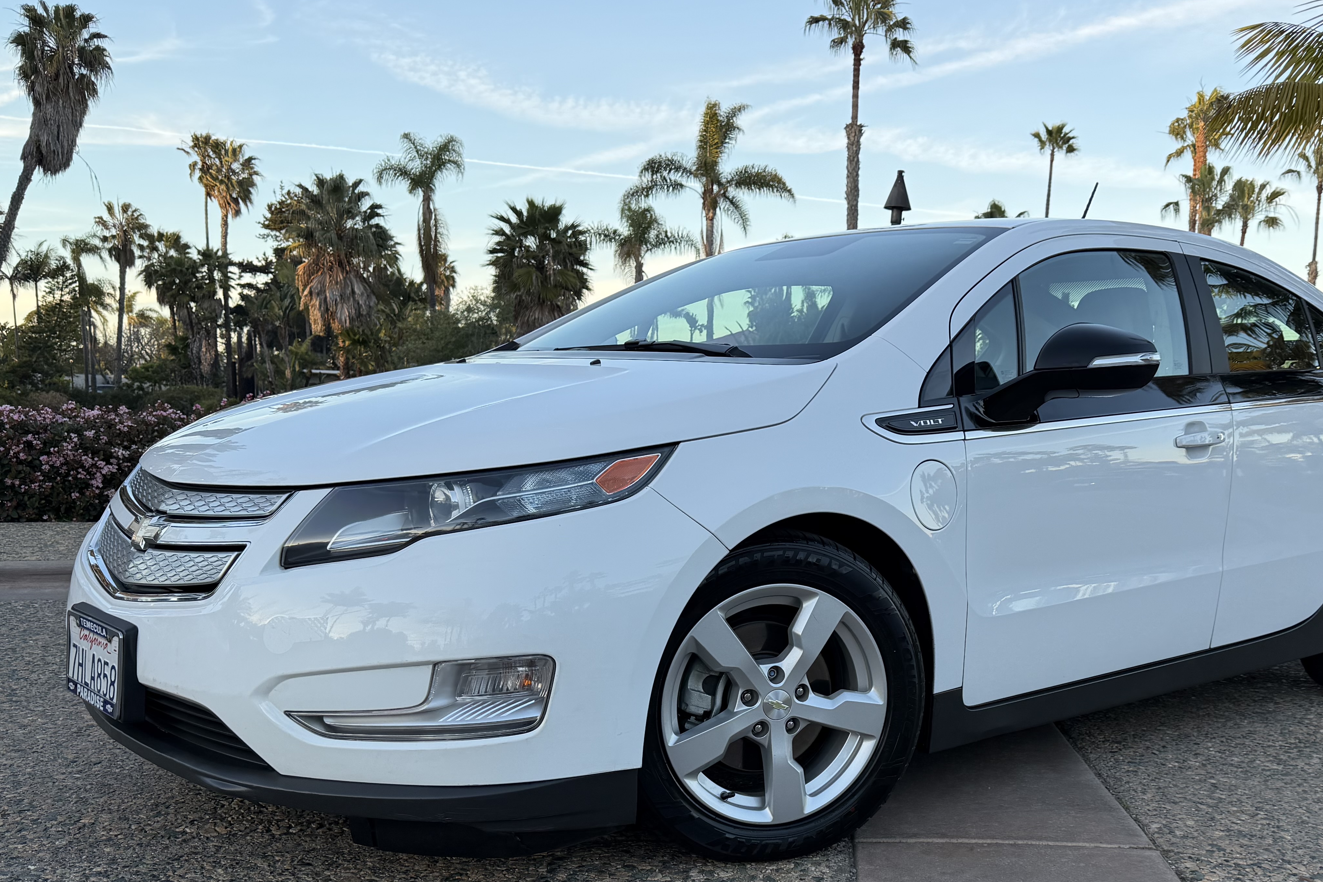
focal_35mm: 35
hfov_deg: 54.1
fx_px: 1286
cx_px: 790
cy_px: 628
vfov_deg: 37.2
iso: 100
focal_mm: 6.76
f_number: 1.78
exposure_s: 1/622
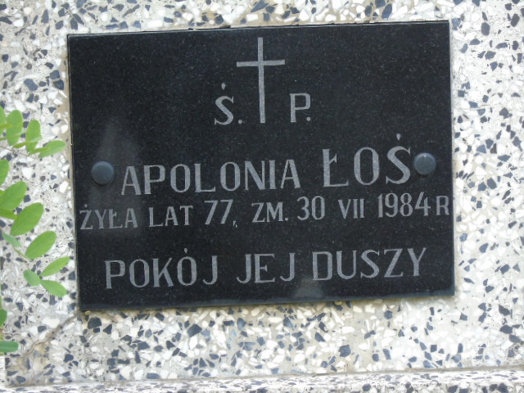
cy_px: 196
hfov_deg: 12.2
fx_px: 2452
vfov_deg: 9.2
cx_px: 262
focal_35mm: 162
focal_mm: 29
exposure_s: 1/125
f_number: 4.9
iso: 320
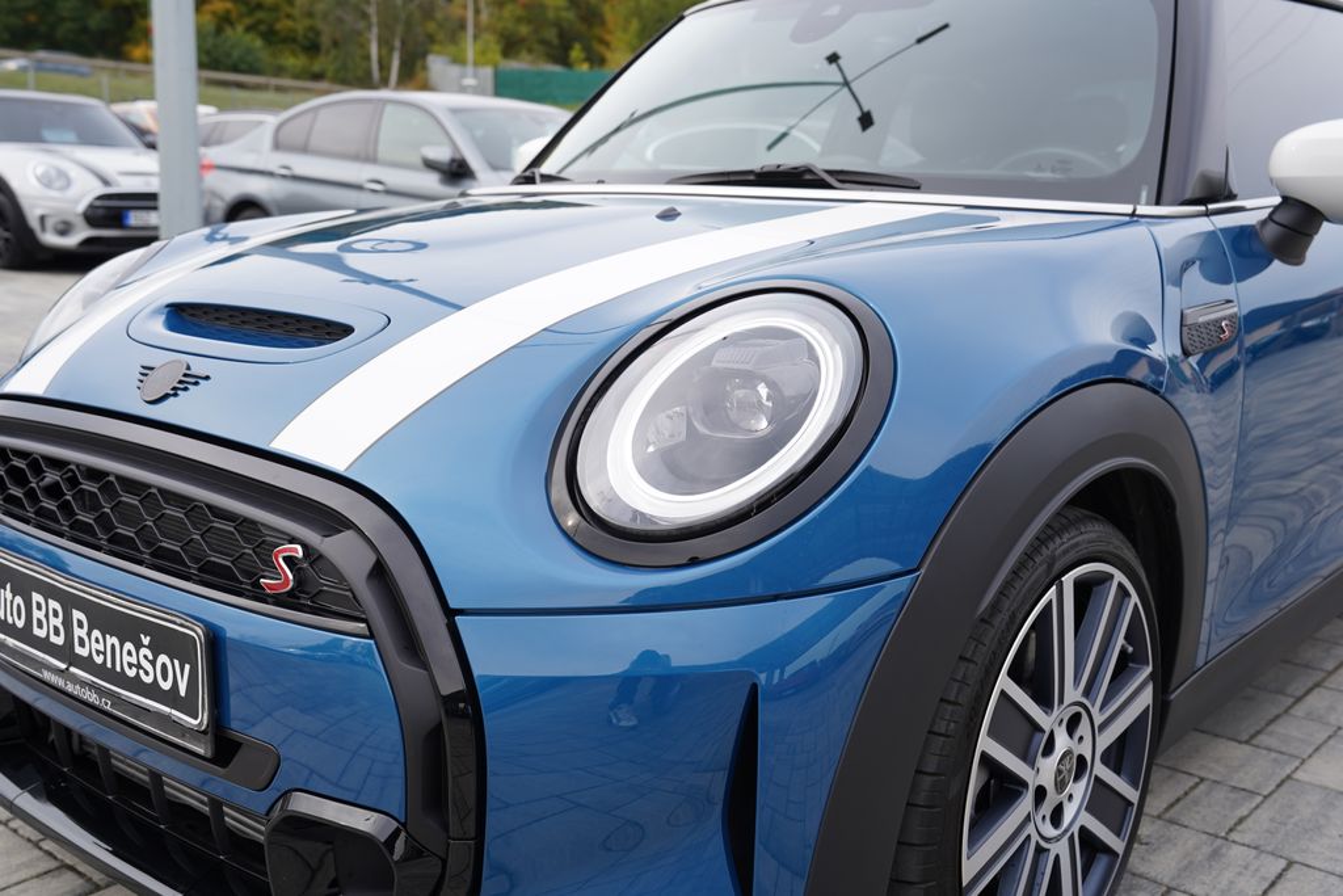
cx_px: 672
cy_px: 448
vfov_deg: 36.9
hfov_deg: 53.1
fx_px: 1343
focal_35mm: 36
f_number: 5.6
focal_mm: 36
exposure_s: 1/125
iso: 100
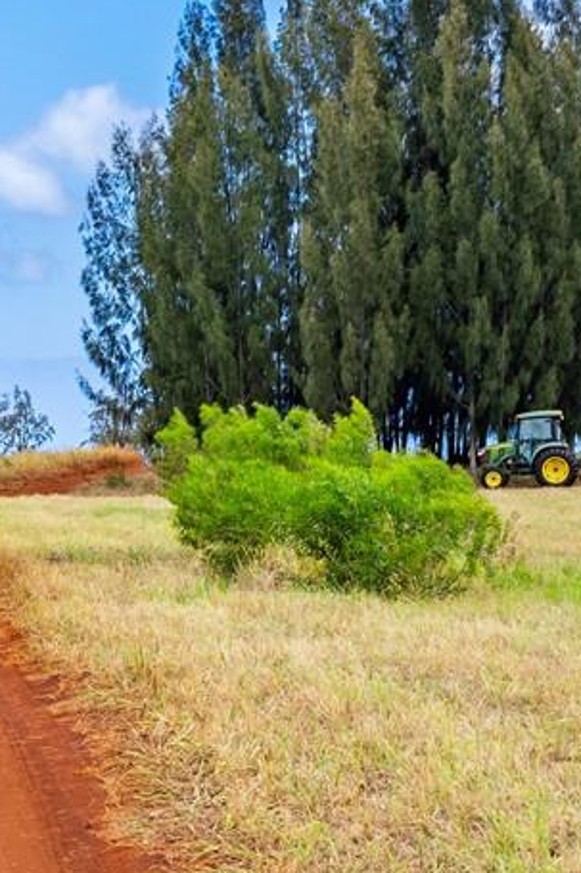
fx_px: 2834
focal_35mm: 117
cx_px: -204
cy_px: 376
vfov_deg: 17.5
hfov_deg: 11.4
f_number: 3.1
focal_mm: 16
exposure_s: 1/8000
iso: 125
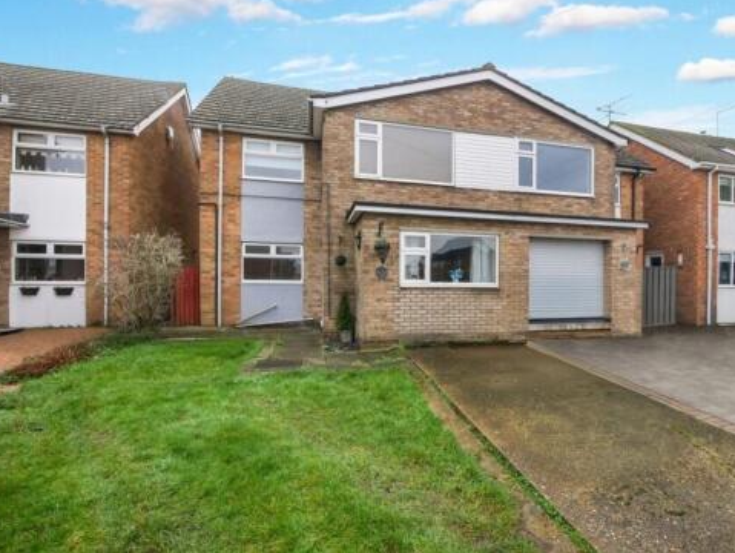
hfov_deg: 90.2
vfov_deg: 74.1
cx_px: 428
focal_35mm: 17
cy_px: 227
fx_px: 361
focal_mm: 7
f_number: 4
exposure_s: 1/80
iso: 200
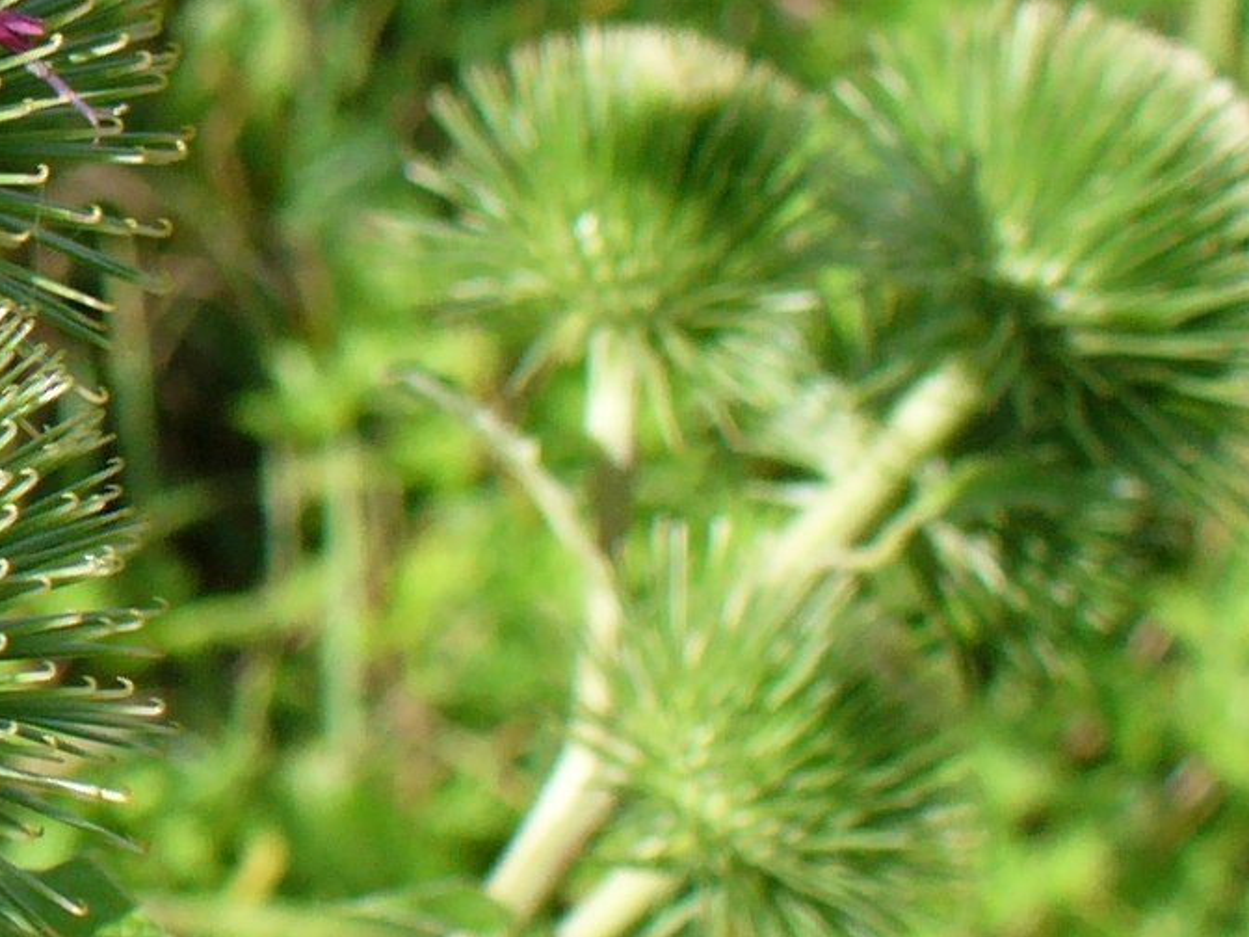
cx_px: -833
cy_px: 387
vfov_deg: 10.5
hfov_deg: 13.0
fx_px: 5088
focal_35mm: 141
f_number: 5.6
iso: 80
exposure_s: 1/160
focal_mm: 6.1
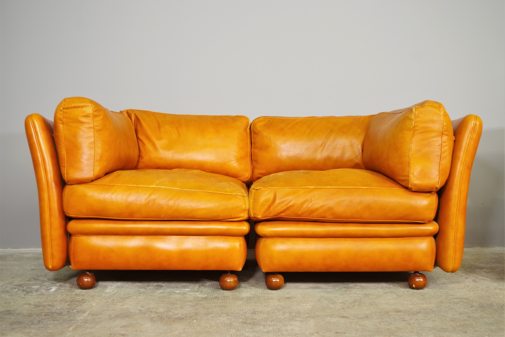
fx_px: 645
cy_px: 168
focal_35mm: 46
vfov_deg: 29.2
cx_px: 252
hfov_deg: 42.7
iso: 800
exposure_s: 1/20
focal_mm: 30.63
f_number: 4
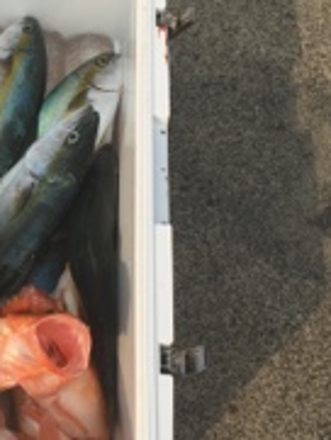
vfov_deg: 30.2
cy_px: 238
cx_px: 7
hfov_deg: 22.2
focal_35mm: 64
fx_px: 815
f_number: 2.2
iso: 25
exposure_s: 1/1012
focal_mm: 4.15
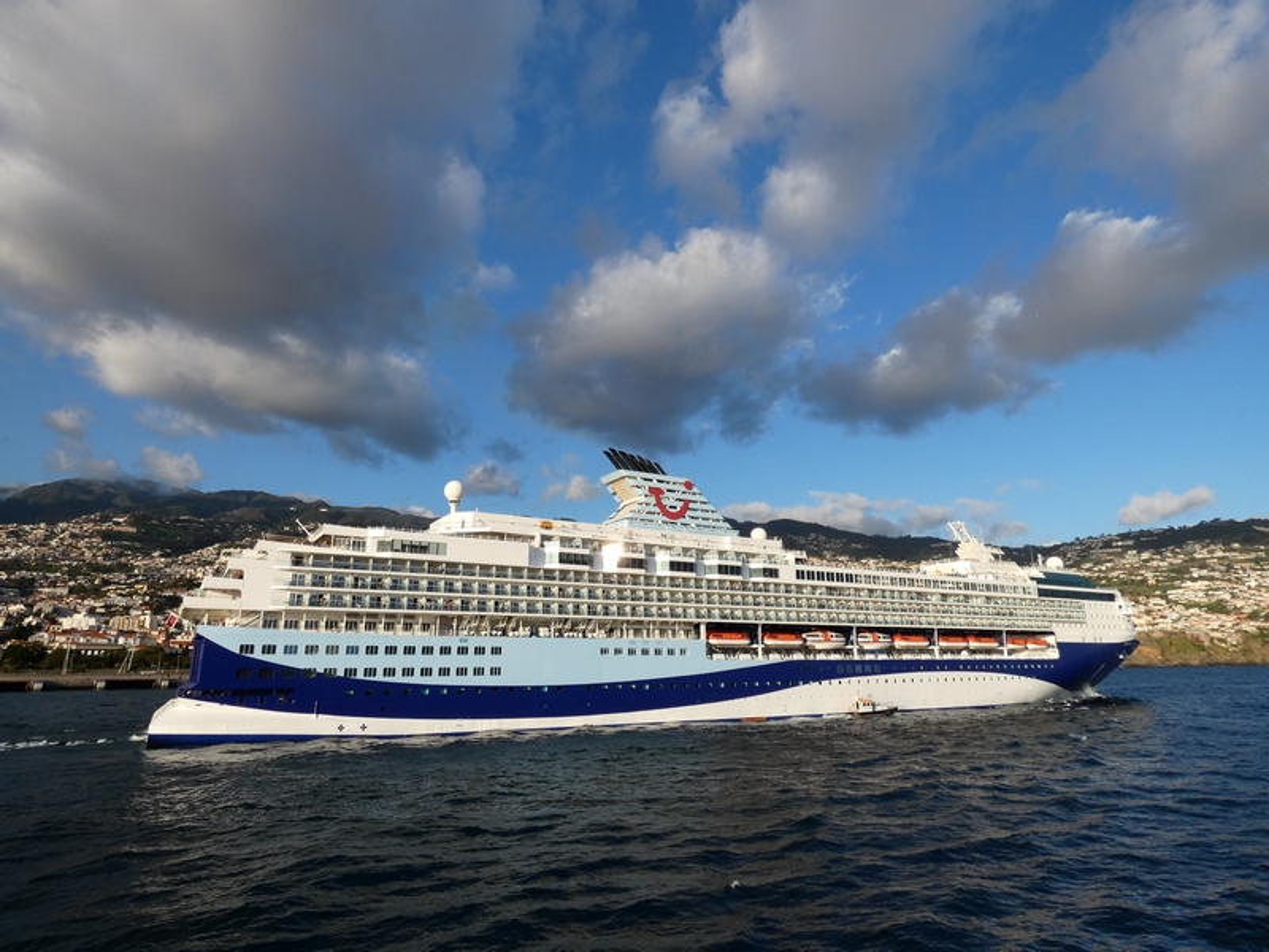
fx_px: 733
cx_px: 634
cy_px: 476
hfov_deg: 81.7
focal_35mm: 20
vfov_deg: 66.0
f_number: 3.5
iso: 80
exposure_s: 1/800
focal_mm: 3.6
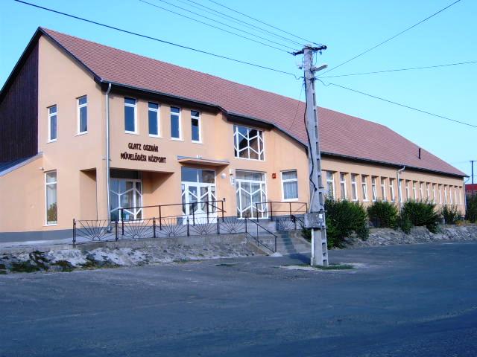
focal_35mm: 38
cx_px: 238
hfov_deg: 49.0
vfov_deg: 37.7
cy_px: 178
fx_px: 524
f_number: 5.8
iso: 63
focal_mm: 5.8
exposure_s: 1/125
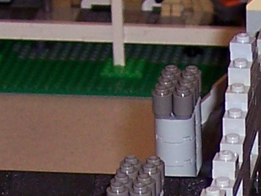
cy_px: 588
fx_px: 2050
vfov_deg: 5.2
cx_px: 292
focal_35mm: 272
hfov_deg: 7.2
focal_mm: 8
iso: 100
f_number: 2.8
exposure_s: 1/60
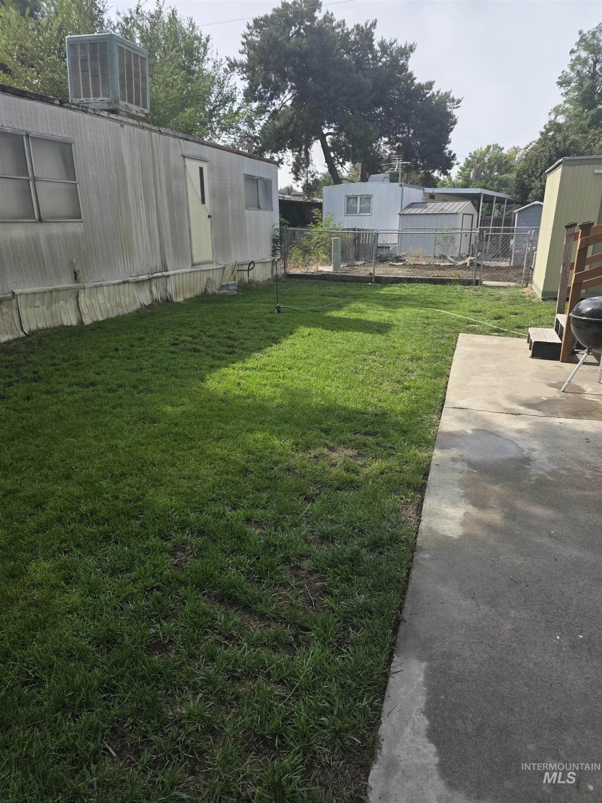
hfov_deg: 58.9
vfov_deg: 73.9
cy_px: 402
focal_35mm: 23
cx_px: 301
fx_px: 533
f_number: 1.7
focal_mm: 6.3
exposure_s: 1/2993
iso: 80
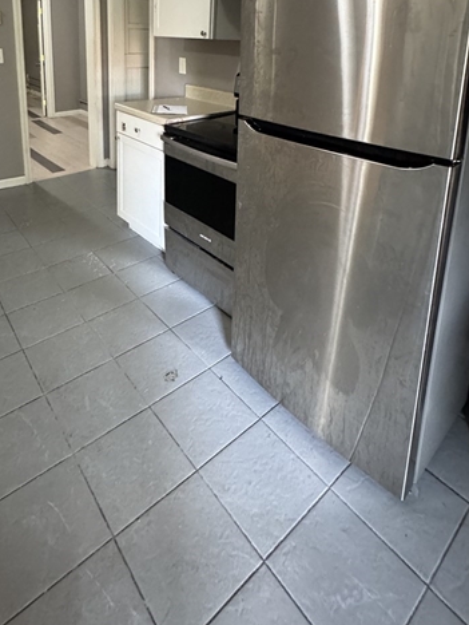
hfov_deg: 58.7
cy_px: 120
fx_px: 415
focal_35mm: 23
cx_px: 199
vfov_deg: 66.7
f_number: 2.2
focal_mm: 2.22
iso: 1250
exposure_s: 1/60
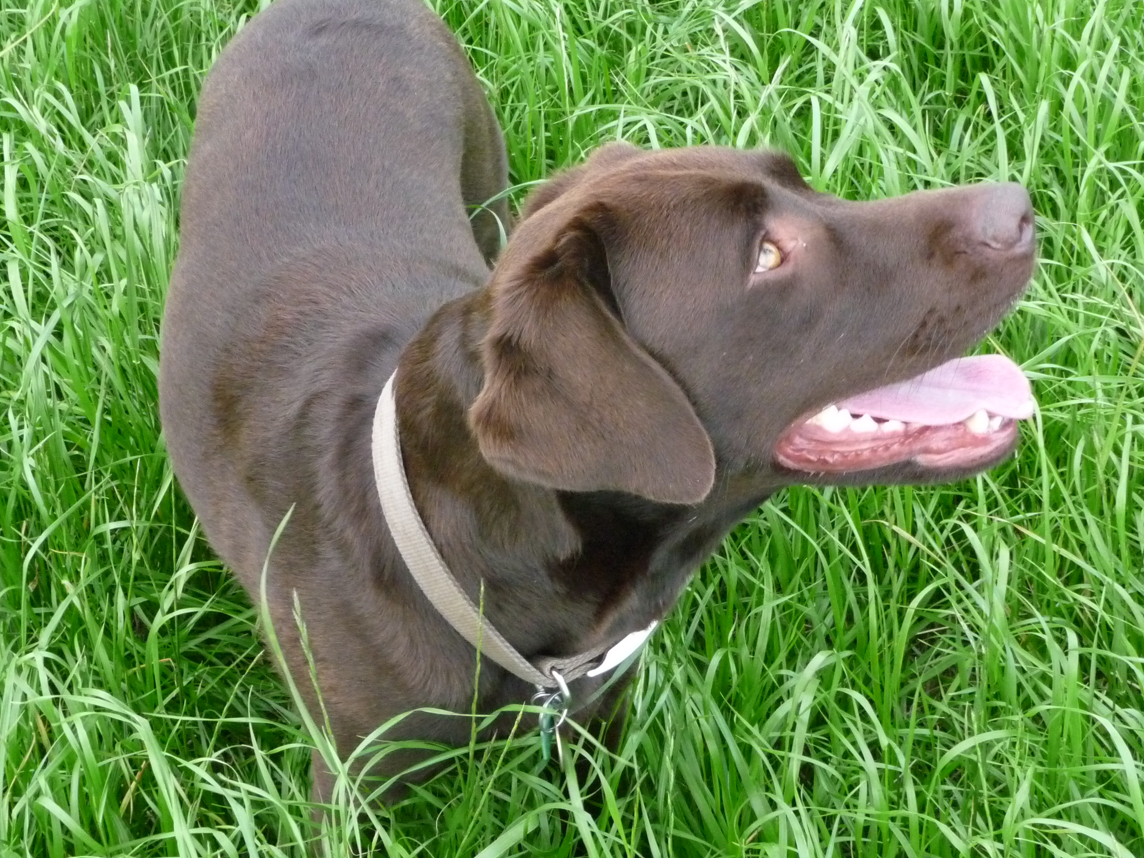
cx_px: 503
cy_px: 425
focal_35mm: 65
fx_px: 2148
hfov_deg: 29.8
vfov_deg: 22.6
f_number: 4.3
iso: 640
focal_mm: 9.3
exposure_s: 1/160
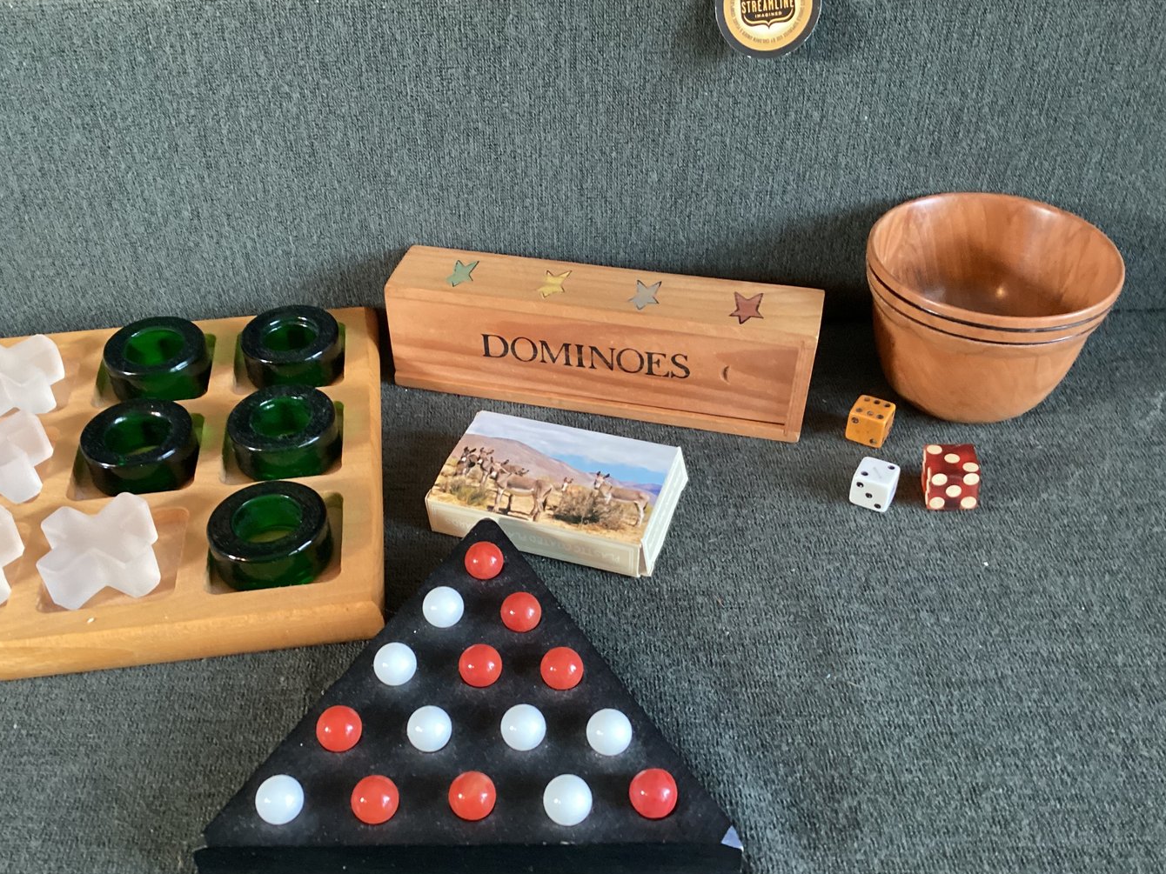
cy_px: 447
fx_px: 1179
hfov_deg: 52.5
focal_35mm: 35
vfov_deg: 40.7
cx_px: 526
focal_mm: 3.3
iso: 400
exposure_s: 1/60
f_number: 2.4
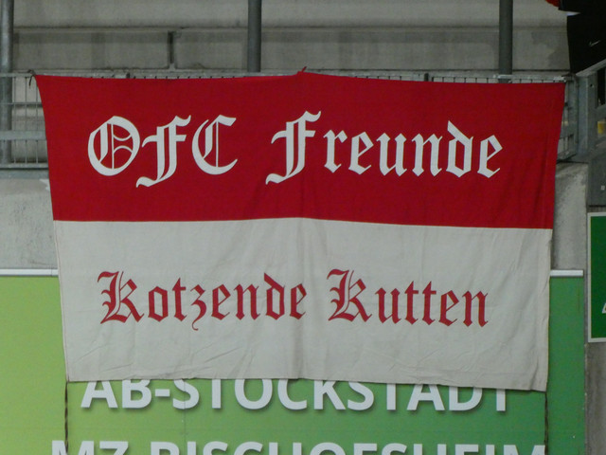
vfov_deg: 2.5
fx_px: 10504
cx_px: 303
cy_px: 228
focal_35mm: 600
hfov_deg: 3.3
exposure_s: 1/100
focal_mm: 107.5
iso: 1600
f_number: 6.1
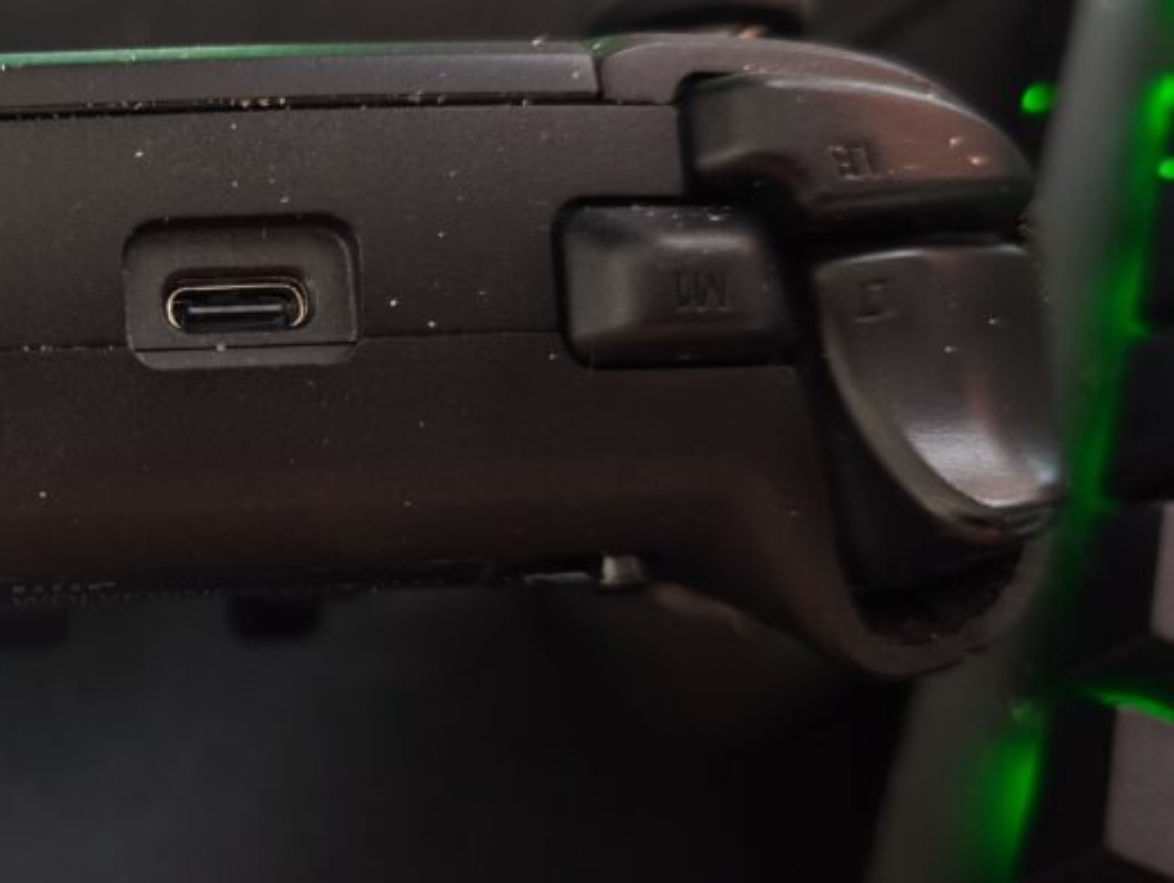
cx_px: 61
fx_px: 1527
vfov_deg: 32.1
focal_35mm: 45
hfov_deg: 38.4
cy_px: 328
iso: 3200
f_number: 1.6
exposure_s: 1/20
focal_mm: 6.57
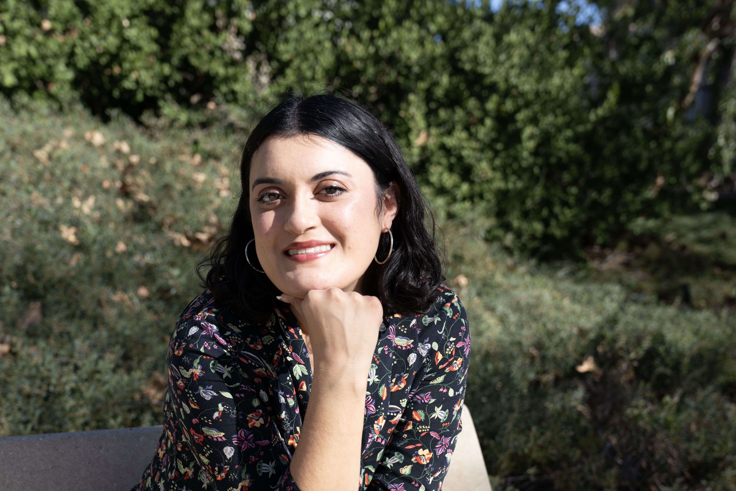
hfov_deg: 35.6
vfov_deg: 24.1
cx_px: 318
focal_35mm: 56
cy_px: 334
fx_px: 1145
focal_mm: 39
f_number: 4
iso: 125
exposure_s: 1/800
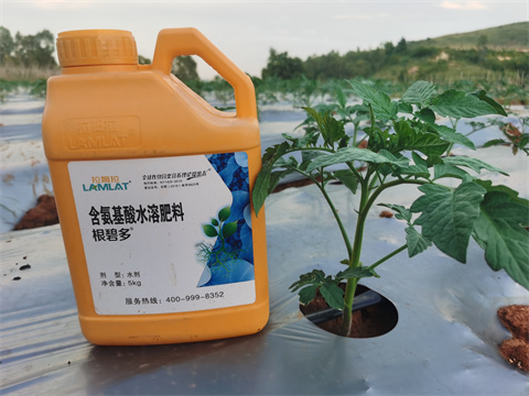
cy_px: 198
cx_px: 264
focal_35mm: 27
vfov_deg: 51.4
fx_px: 413
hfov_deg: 65.3
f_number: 1.6
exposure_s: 1/355
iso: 50
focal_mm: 5.56
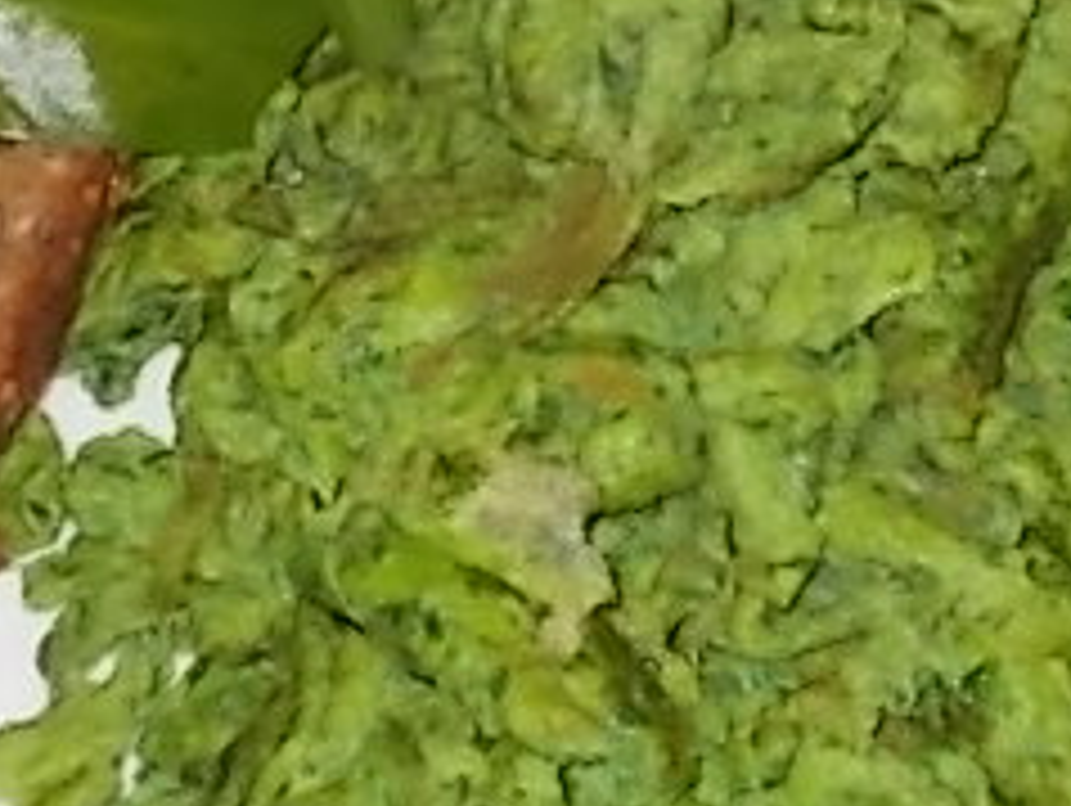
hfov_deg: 7.4
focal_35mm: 266
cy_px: 239
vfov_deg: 5.6
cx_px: 598
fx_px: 8238
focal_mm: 17.6
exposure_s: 1/60
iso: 200
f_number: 5.5
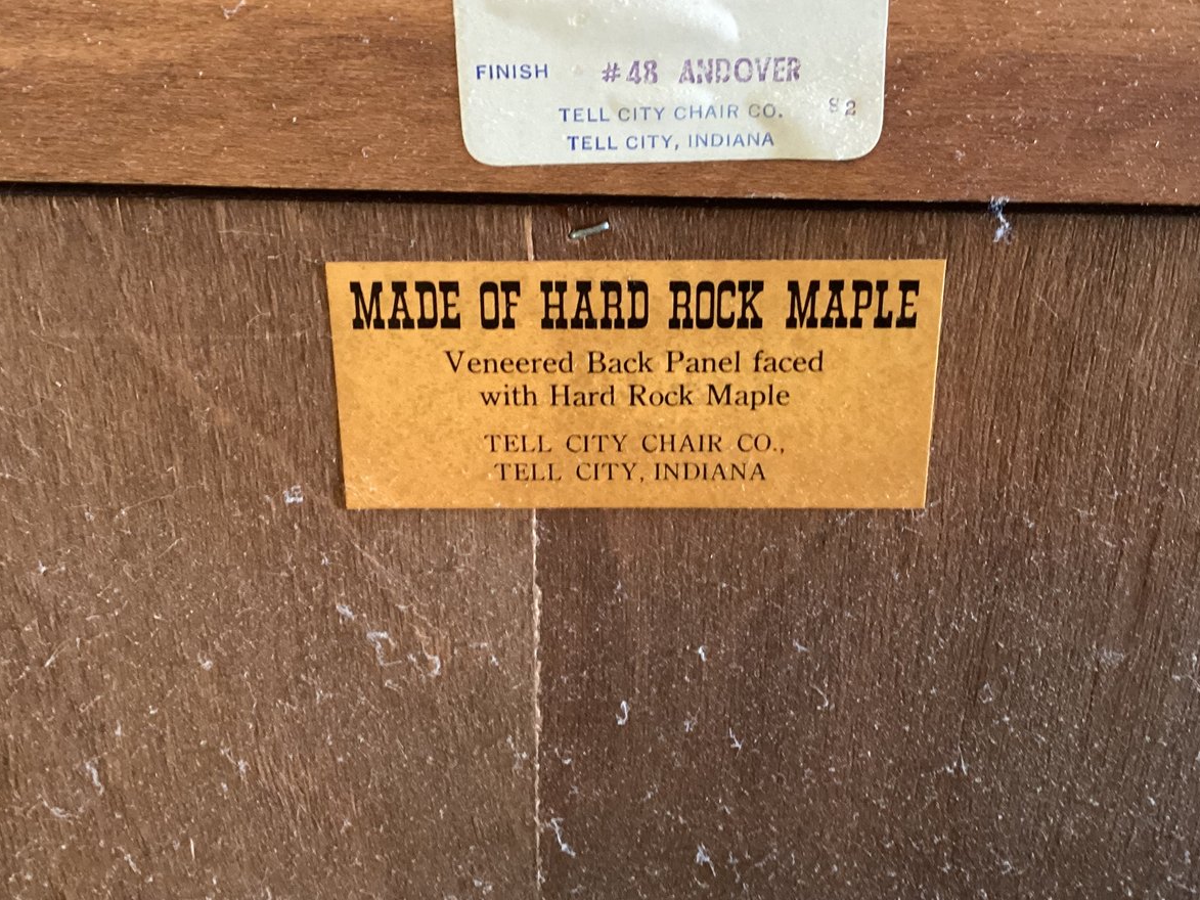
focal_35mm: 40
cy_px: 335
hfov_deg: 46.8
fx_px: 1387
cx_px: 620
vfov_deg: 35.8
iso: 250
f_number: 2.4
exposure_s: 1/40
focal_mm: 3.3
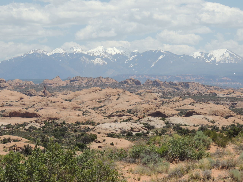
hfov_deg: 12.7
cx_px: 122
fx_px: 1088
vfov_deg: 9.6
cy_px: 91
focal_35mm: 155
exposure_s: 1/1000
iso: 100
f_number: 4.4
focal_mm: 27.6
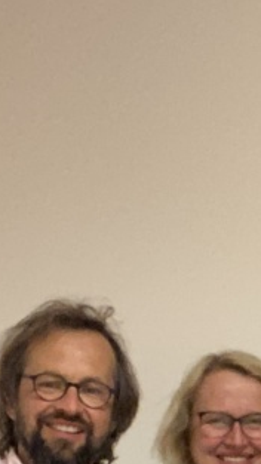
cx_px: 381
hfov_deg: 10.9
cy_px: 589
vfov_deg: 18.7
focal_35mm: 107
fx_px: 1317
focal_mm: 2.71
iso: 320
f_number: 2.2
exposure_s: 1/33
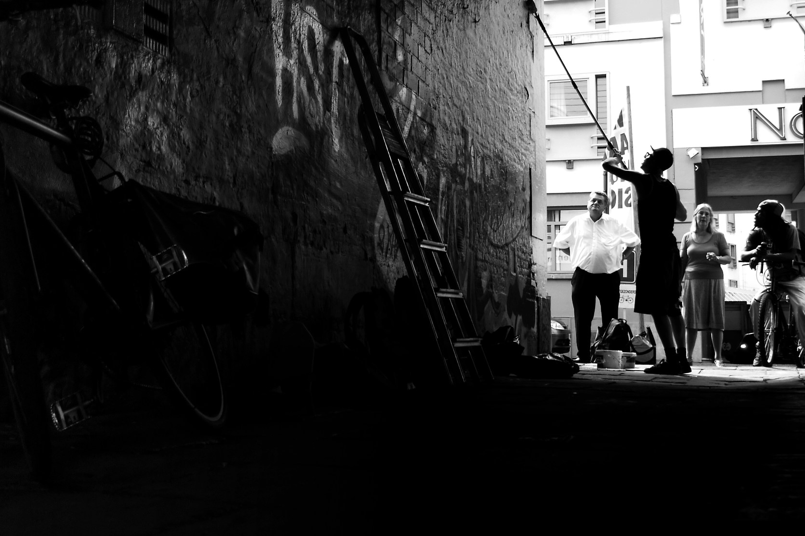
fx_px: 1207
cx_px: 378
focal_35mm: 54
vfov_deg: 24.9
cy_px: 161
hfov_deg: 36.9
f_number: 5.6
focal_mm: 18
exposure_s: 1/80
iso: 100
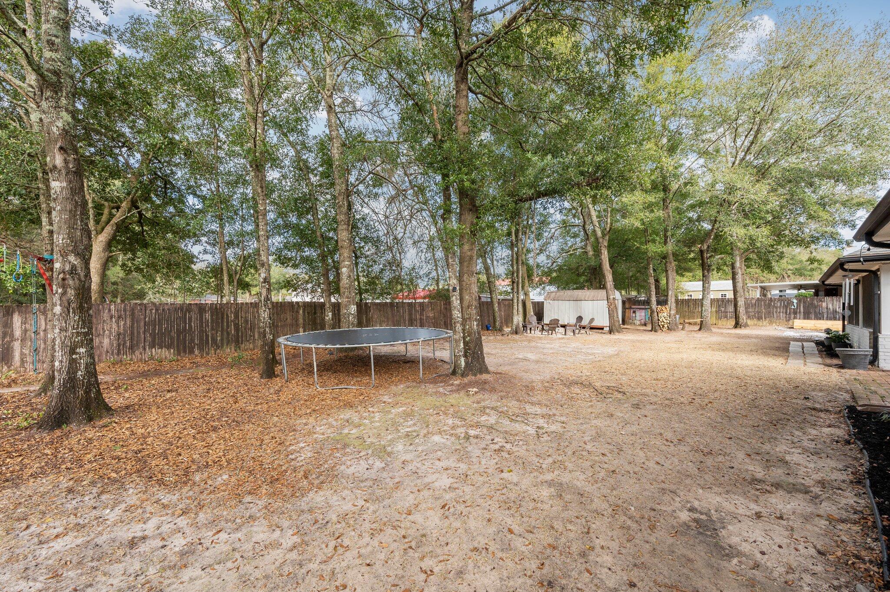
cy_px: 296
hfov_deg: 104.3
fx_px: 346
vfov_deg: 81.1
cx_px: 445
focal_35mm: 14
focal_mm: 14
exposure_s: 1/160
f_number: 9
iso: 250
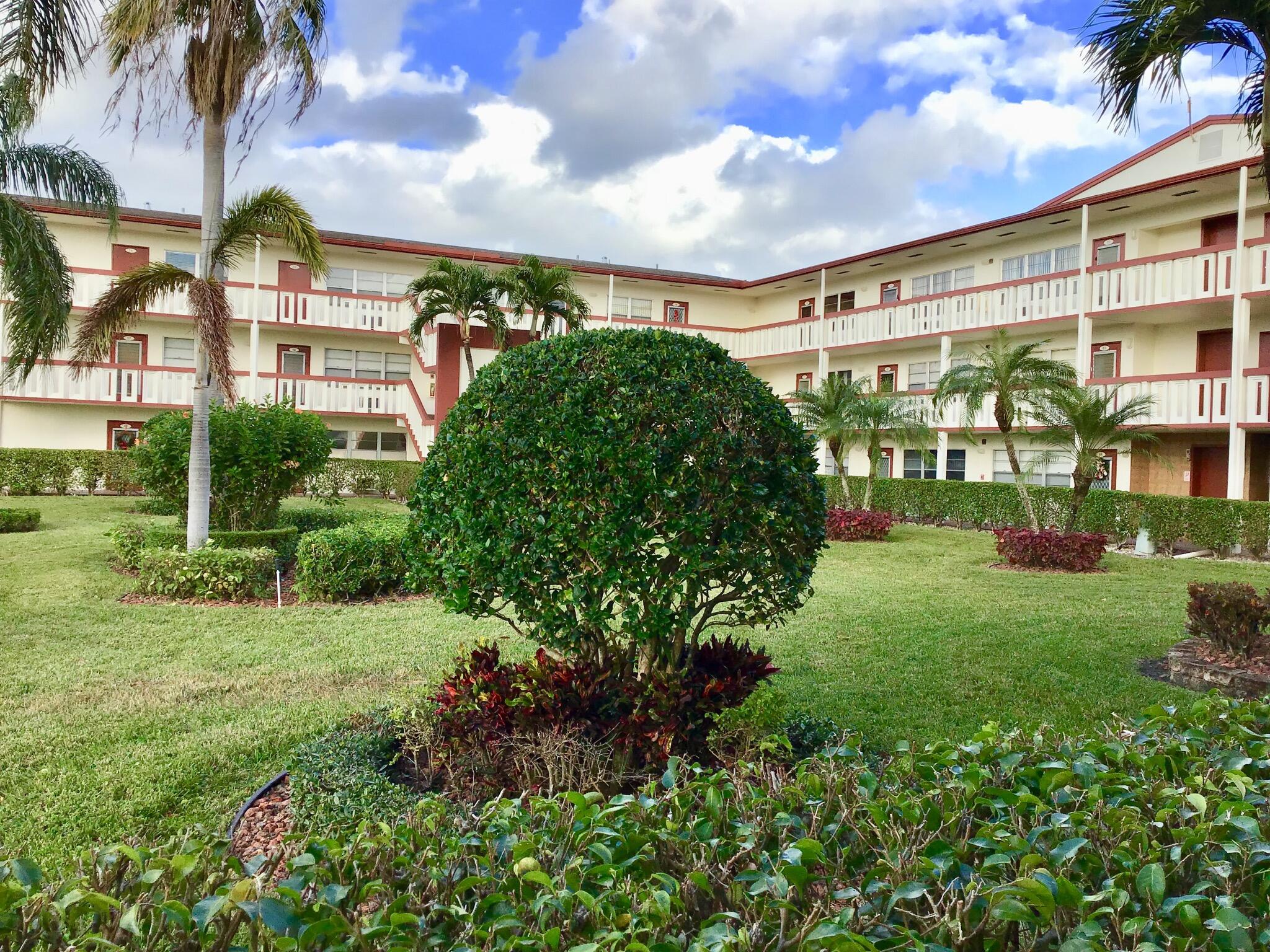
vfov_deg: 45.4
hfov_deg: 58.4
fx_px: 1137
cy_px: 476
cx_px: 635
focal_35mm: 31
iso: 25
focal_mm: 3.3
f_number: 2.4
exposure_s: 1/515
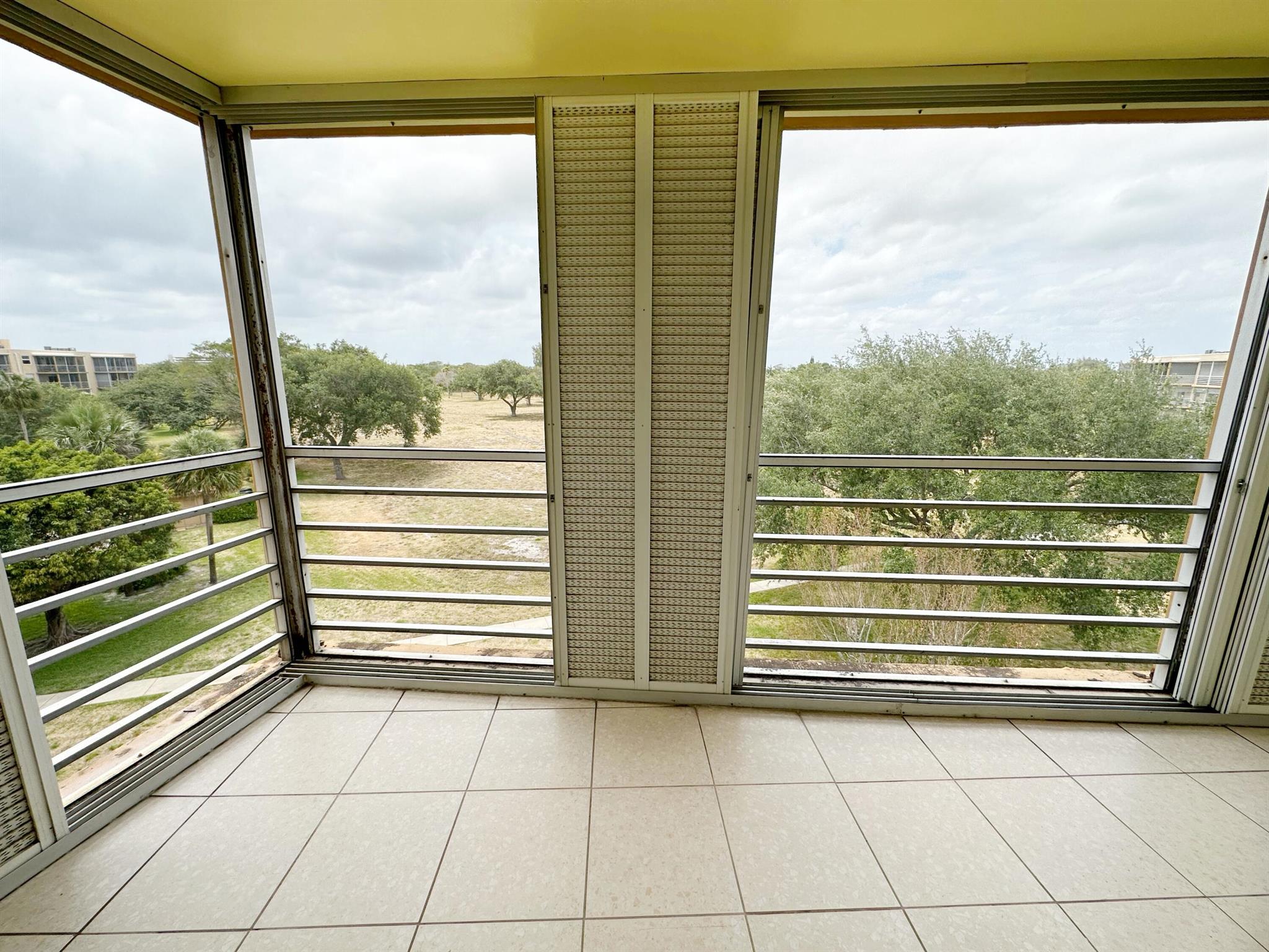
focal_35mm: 14
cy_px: 476
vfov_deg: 85.7
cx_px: 634
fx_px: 513
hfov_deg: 102.1
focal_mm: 2.22
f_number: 2.2
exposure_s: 1/903
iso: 40
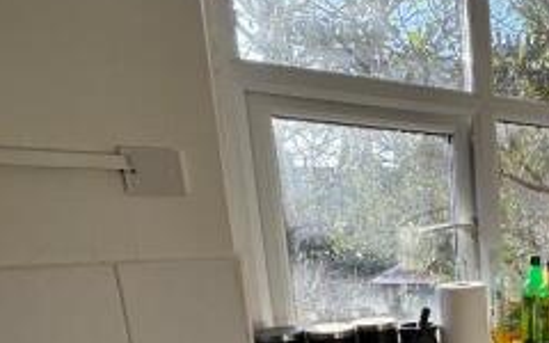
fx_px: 539
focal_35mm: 36
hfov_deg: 40.1
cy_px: 321
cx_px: 644
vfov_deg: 33.1
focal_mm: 2.22
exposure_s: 1/137
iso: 40
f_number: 2.2
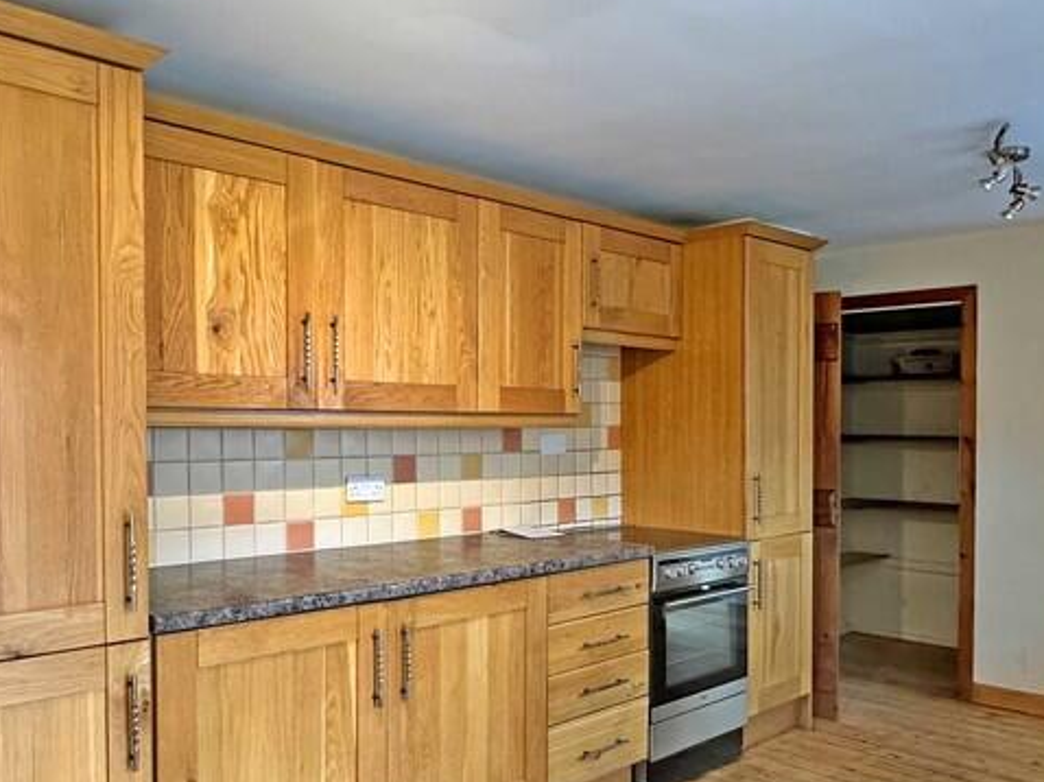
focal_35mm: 30
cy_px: 559
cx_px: 478
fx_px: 904
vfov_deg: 45.6
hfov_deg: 59.9
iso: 320
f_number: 2.2
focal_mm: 2.22
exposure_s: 1/76
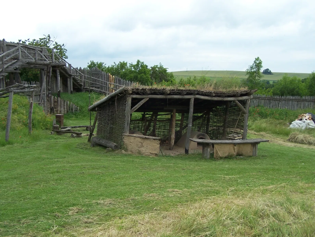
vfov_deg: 33.6
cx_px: 158
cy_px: 118
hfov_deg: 43.9
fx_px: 391
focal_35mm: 43
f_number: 2.9
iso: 80
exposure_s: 1/500
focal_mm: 7.1
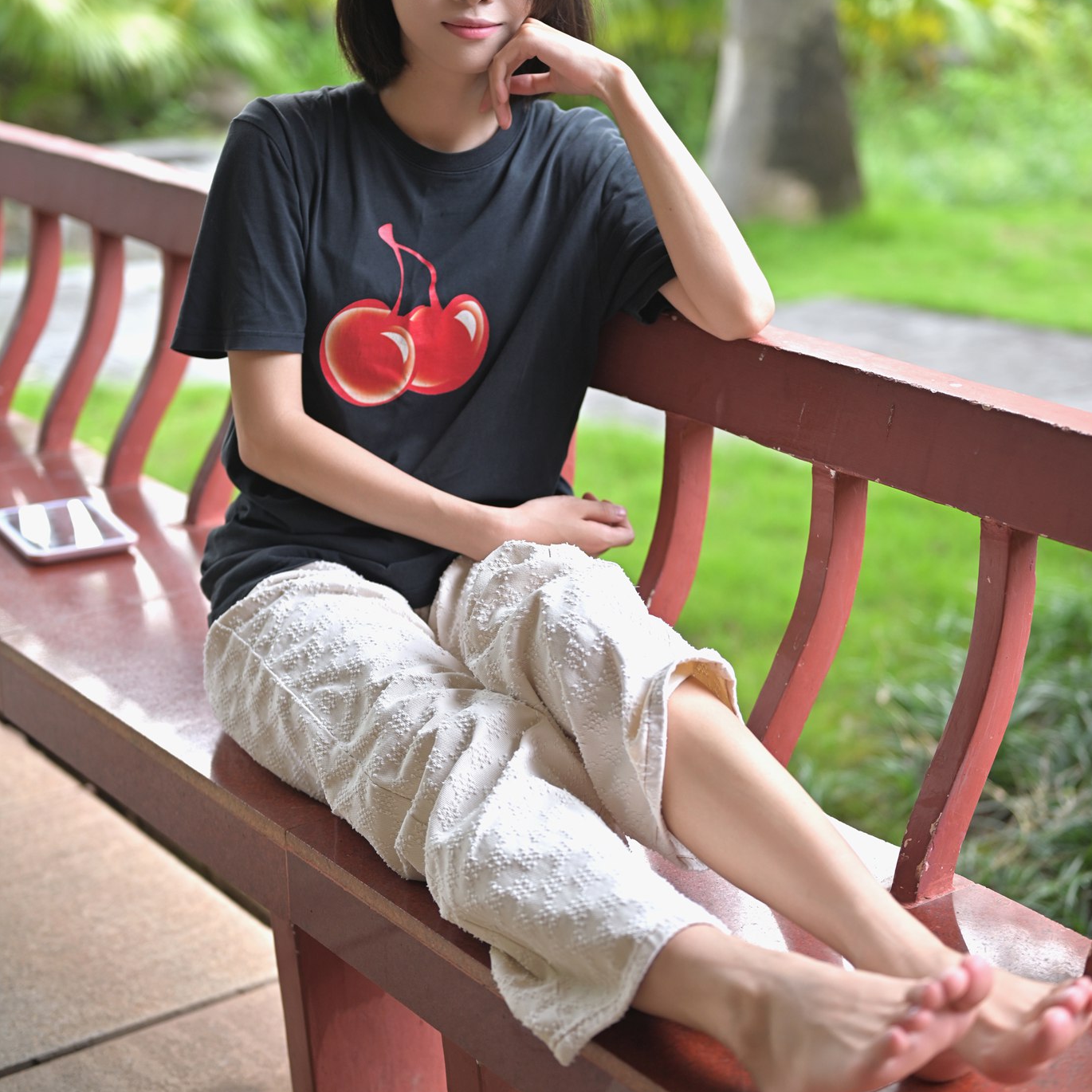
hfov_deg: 26.9
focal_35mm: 64
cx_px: 548
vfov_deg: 26.8
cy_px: 430
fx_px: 2284
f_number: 2.2
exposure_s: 1/100
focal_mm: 50
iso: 250
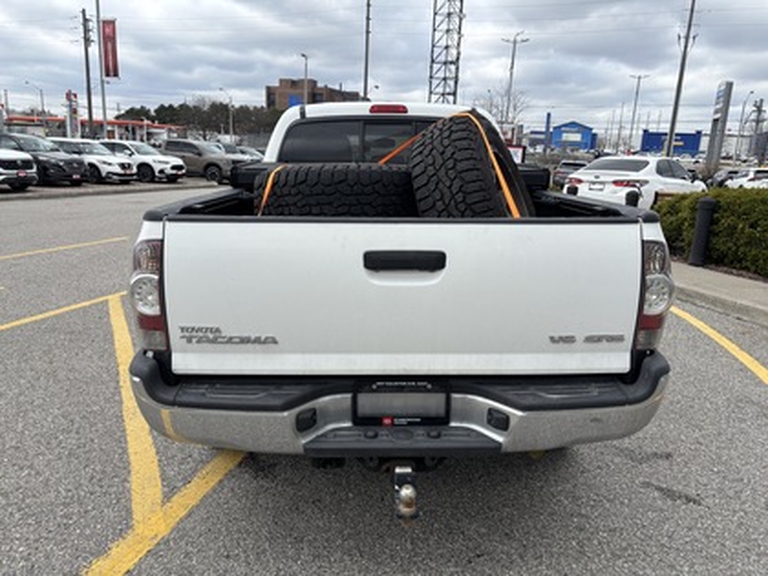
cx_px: 384
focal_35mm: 26
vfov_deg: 53.1
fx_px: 577
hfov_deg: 67.3
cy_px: 288
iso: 50
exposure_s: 1/2398
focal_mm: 5.96
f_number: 1.6
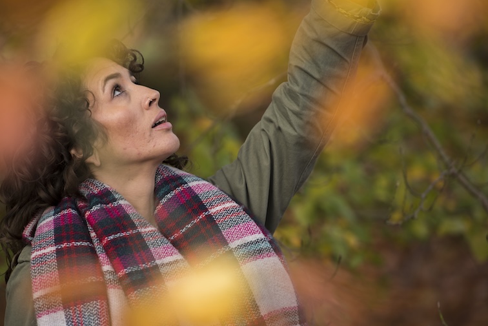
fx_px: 3228
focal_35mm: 238
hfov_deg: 8.6
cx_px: 218
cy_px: 152
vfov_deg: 5.8
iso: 400
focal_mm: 200
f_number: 4
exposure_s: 1/500
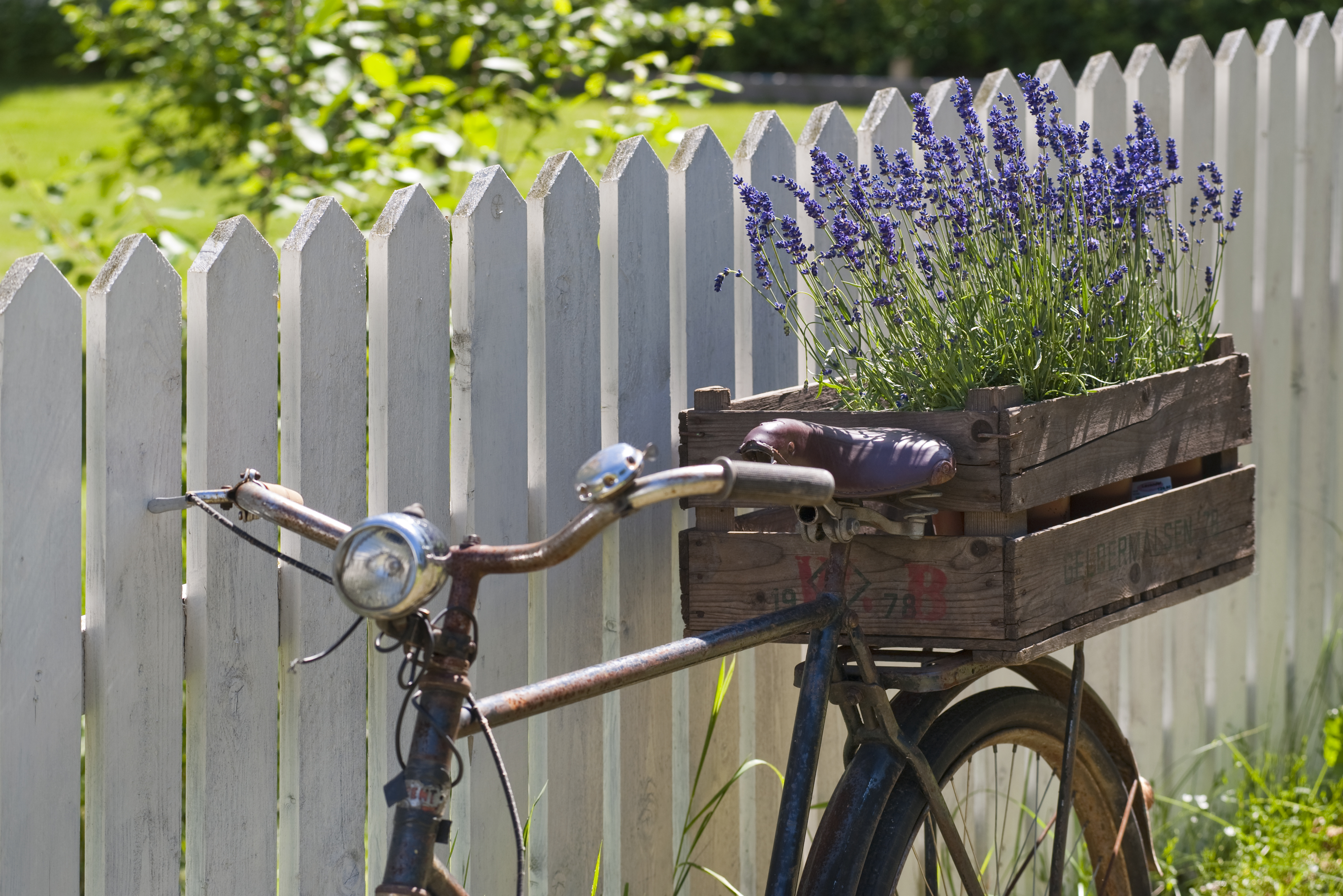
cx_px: 672
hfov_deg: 21.5
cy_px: 448
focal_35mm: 95
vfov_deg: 14.4
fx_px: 3545
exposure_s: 1/250
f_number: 6.3
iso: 100
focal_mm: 95
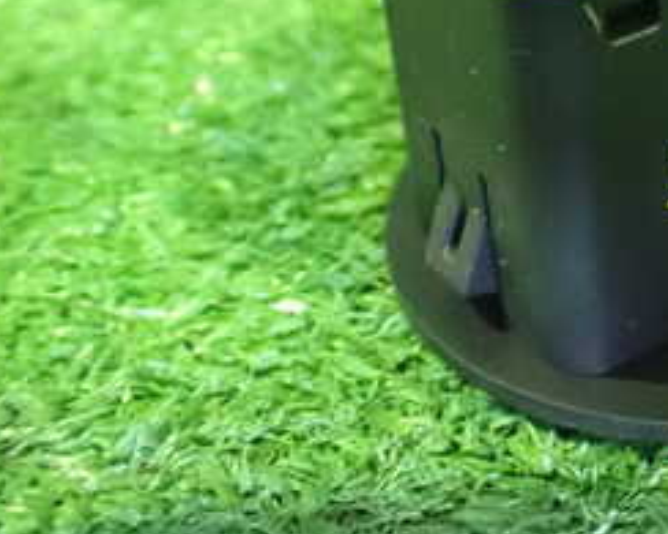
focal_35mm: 72
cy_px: -11
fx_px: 1423
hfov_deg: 24.6
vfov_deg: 20.5
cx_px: 739
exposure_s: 1/25
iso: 1600
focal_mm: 5.4
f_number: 2.3
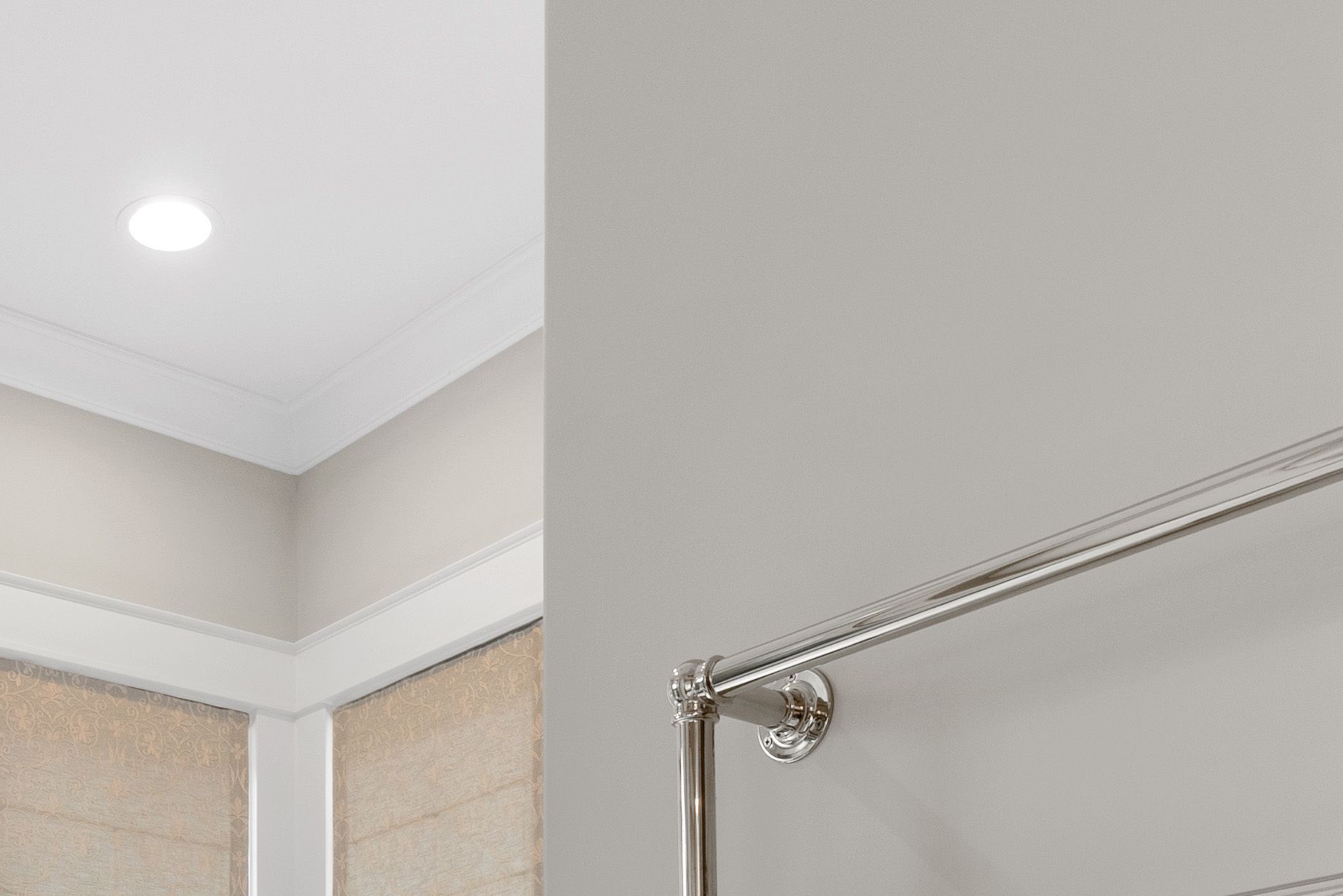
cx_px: 258
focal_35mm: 52
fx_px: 1940
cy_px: 1386
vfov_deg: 21.4
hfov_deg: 36.8
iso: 320
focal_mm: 16
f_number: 7.1
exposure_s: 1/8
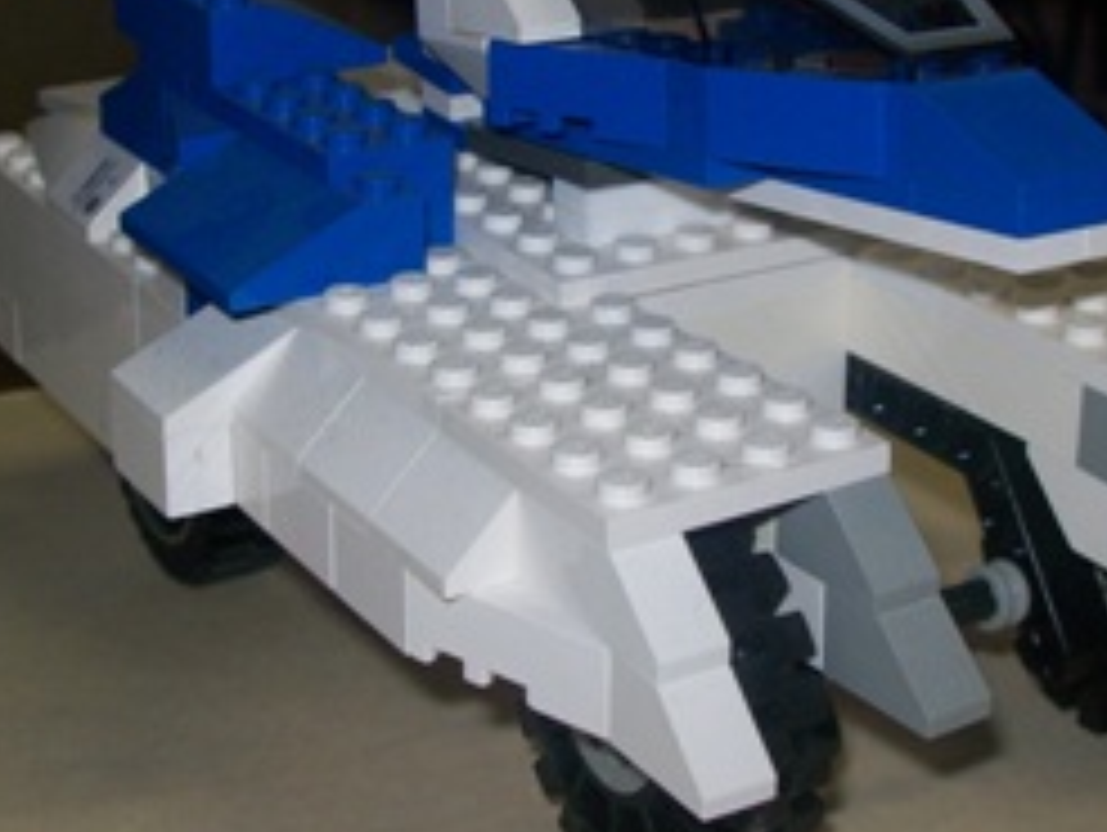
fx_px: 2497
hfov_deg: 24.9
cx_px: 718
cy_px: 225
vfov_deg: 18.8
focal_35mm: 78
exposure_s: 1/73.6
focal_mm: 7.6
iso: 80
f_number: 3
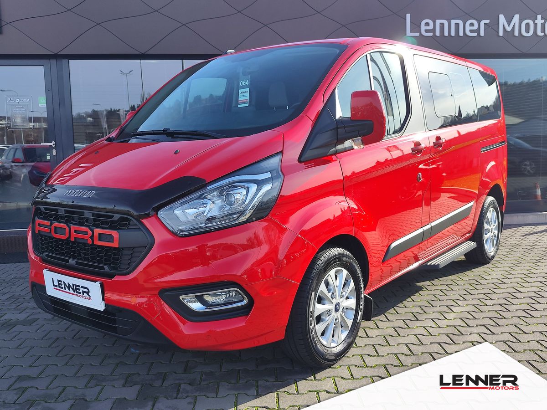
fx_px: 363
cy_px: 205
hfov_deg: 73.9
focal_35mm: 23
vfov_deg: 58.9
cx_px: 274
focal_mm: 7.01
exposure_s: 1/720
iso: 50
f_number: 1.69
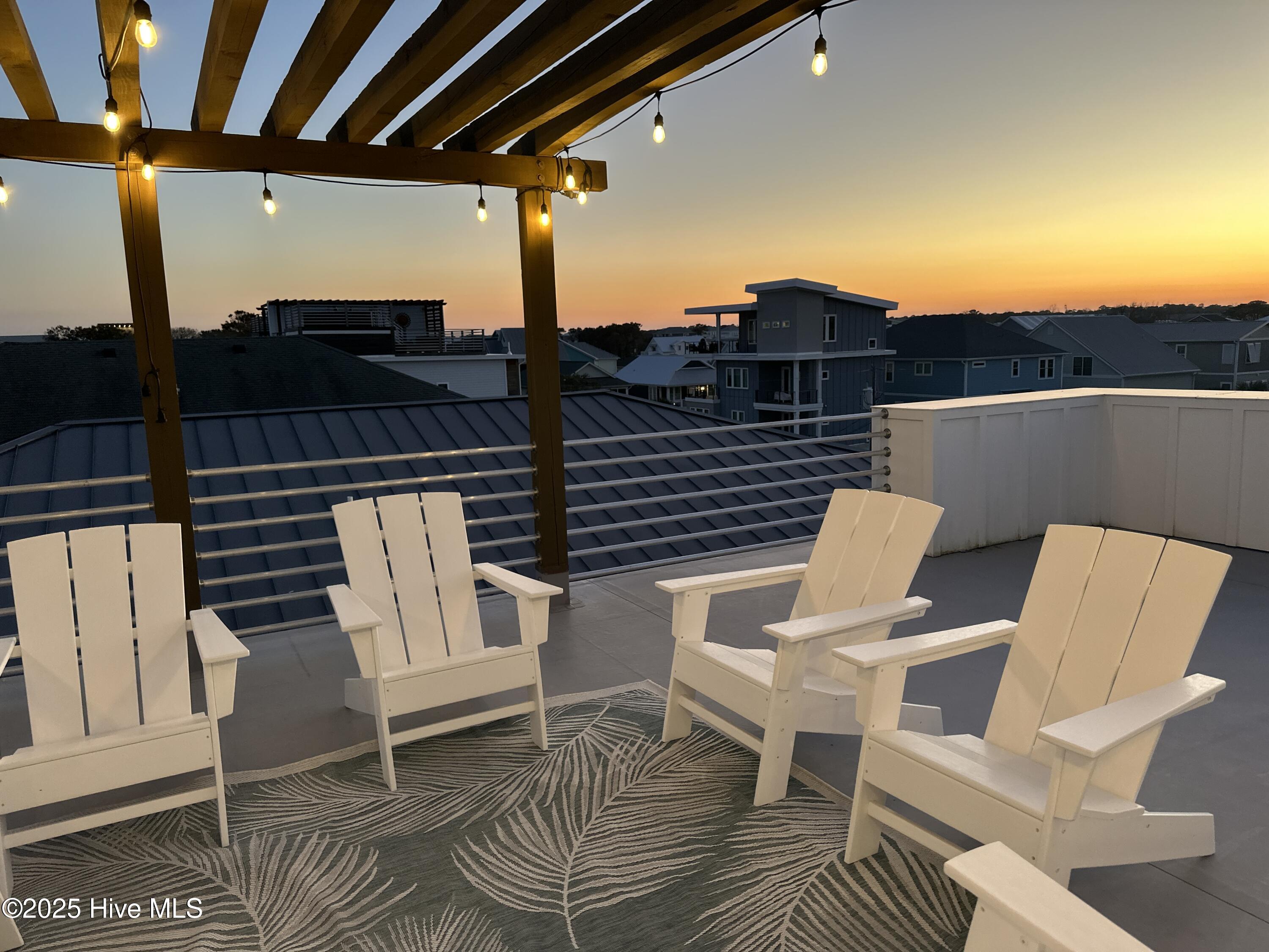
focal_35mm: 24
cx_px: 634
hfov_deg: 71.6
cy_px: 476
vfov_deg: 56.8
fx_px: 880
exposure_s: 1/60
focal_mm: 6.86
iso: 160
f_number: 1.78
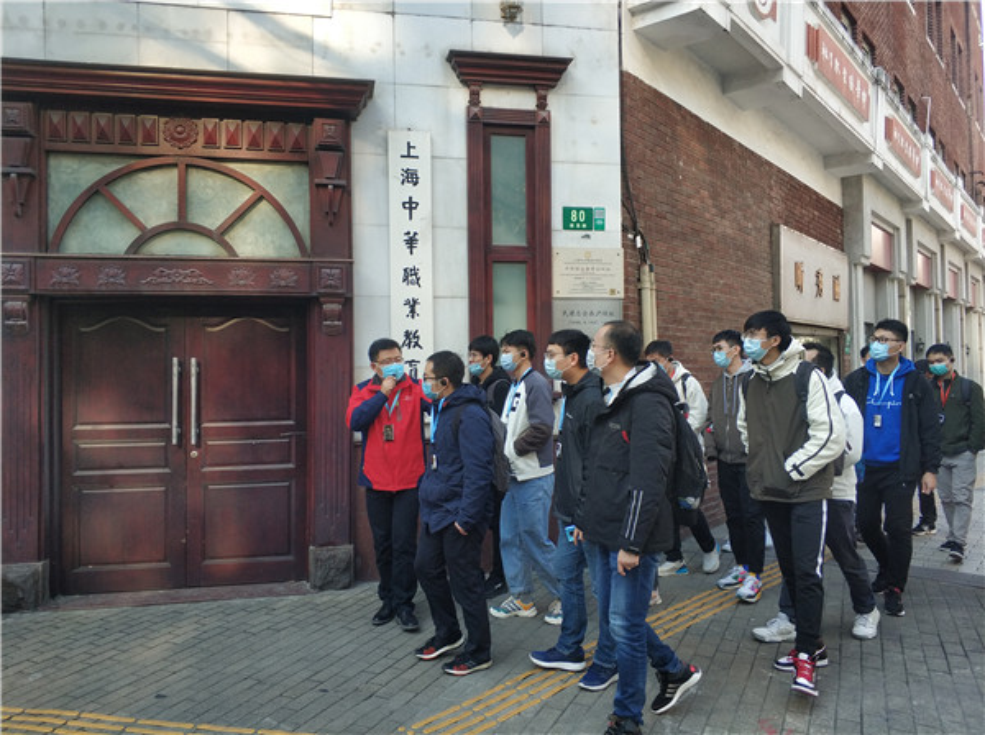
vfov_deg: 51.2
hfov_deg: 65.4
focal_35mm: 27
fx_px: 767
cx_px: 492
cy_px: 368
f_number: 1.8
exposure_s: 1/185
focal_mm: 3.82
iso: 134
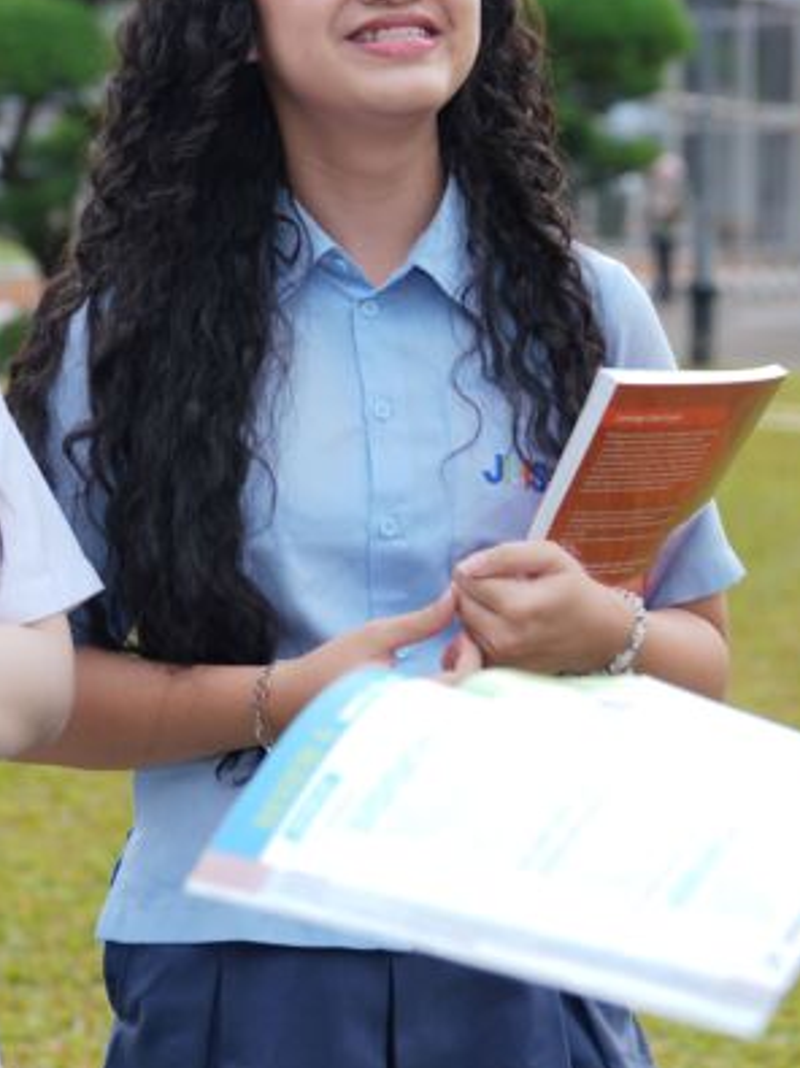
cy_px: 287
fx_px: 3731
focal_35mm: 121
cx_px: 484
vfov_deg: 16.2
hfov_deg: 12.2
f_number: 2.8
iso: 50
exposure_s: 1/250
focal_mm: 46
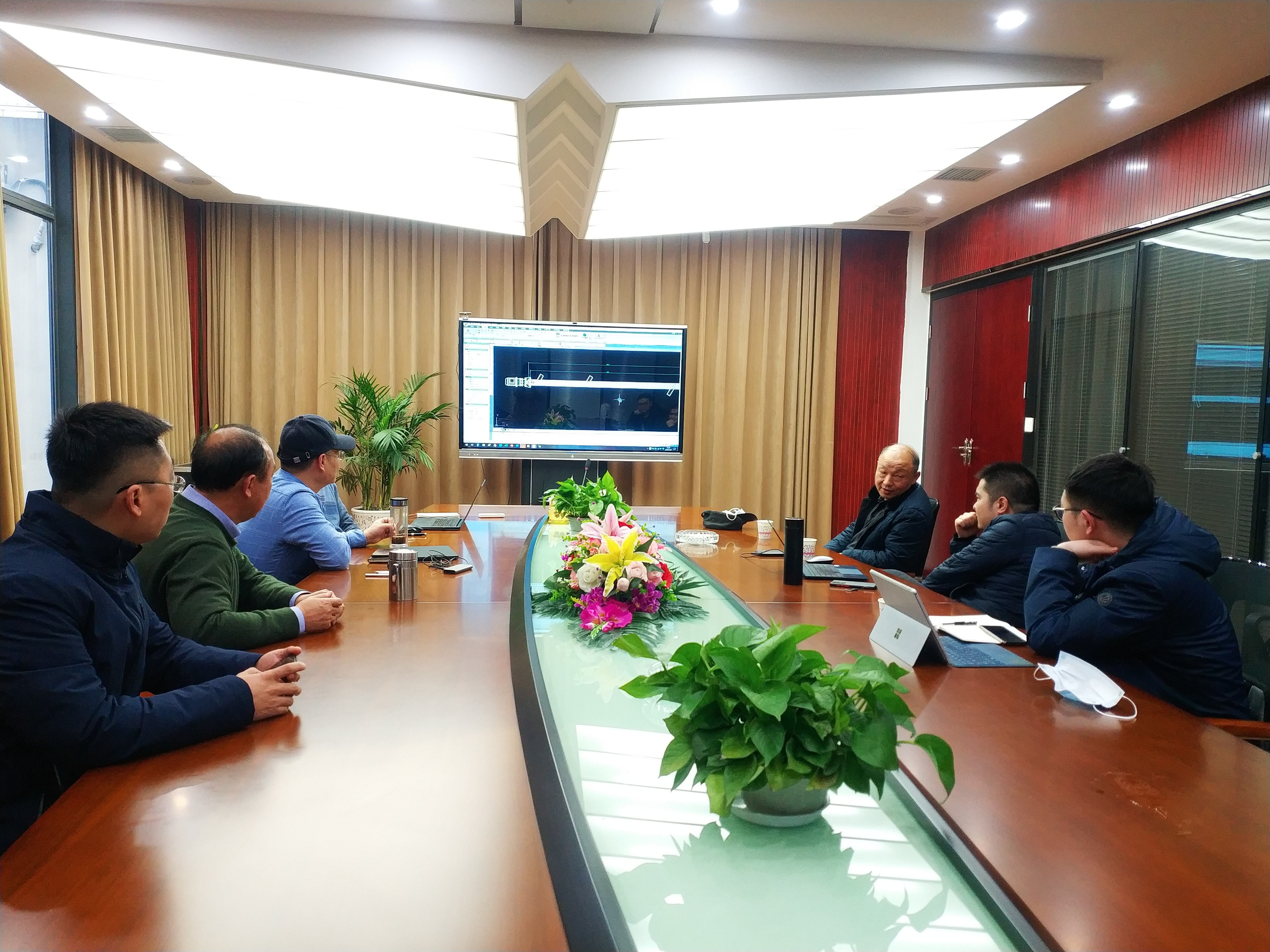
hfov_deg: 56.8
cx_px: 635
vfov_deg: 44.2
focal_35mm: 32
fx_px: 1174
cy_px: 476
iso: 293
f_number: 2
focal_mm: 4.5
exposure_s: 1/25
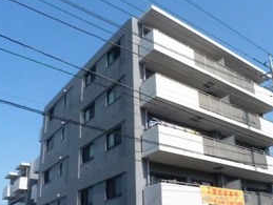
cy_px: 144
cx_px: 162
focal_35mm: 37
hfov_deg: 49.8
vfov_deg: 38.1
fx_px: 292
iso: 1600
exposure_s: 1/4000
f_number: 6.3
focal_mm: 4.3
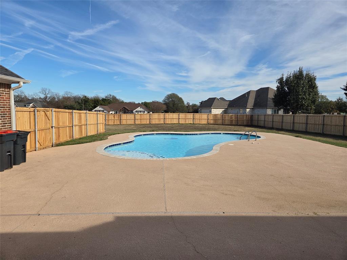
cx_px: 174
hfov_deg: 73.9
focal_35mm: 23
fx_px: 231
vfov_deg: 58.9
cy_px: 130
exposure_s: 1/6618
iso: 80
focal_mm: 5.4
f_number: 1.8
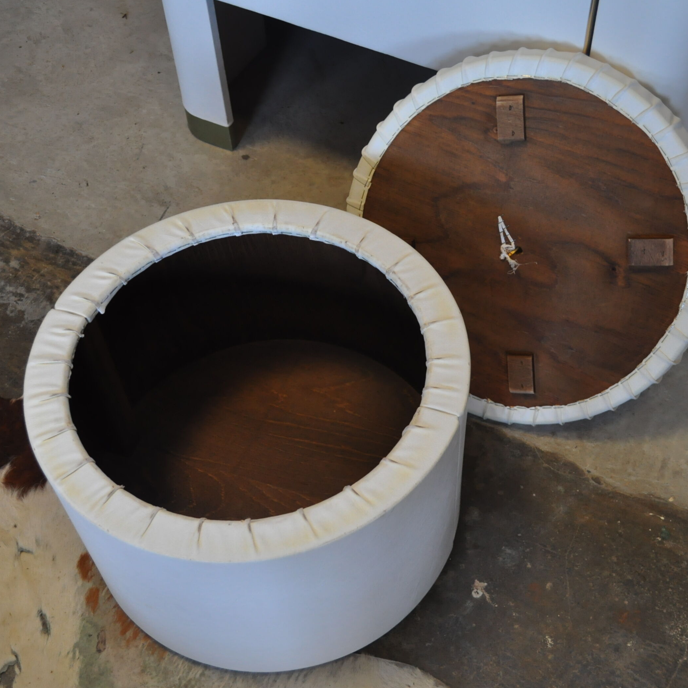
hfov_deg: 36.0
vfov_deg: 36.1
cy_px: 349
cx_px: 365
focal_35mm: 47
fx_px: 1057
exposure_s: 1/60
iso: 800
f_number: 4
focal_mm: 24
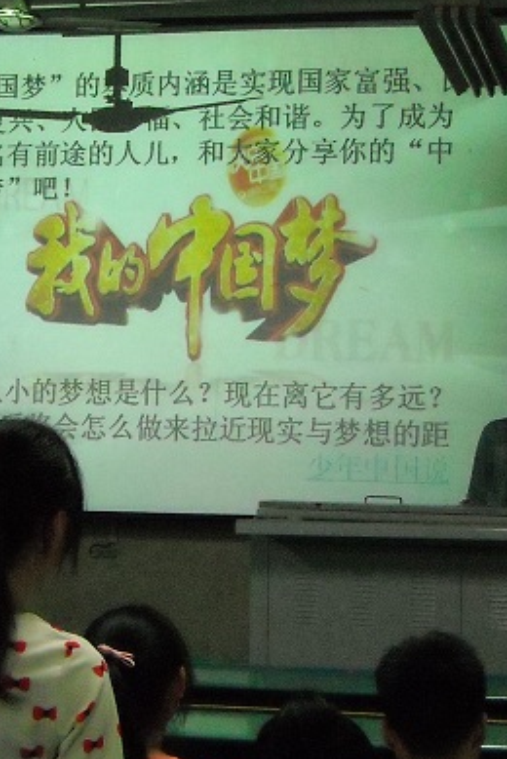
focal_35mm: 89
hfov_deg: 15.4
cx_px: 209
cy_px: 439
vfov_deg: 22.8
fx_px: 1877
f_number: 3.2
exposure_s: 1/80
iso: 800
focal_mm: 7.92
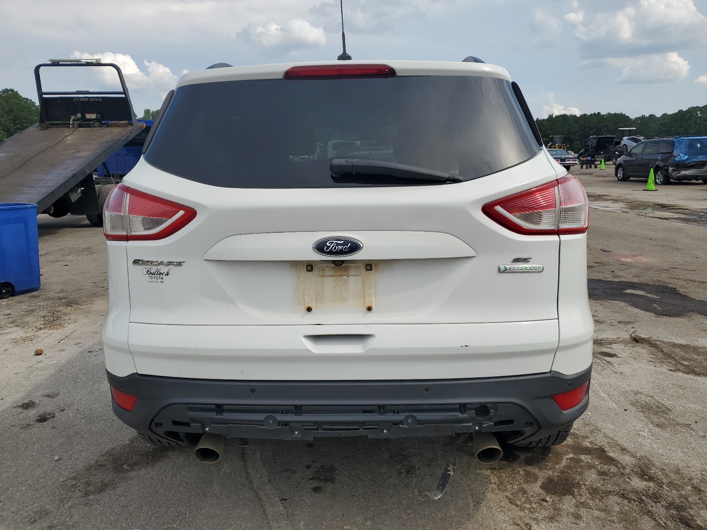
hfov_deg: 67.3
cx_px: 354
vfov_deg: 53.1
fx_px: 531
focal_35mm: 26
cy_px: 265
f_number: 1.5
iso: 50
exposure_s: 1/5000
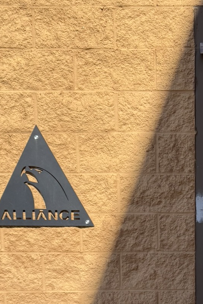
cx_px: 185
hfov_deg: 20.8
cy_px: 296
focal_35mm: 64
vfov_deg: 29.5
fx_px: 541
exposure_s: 1/3425
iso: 80
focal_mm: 6.76
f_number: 1.78
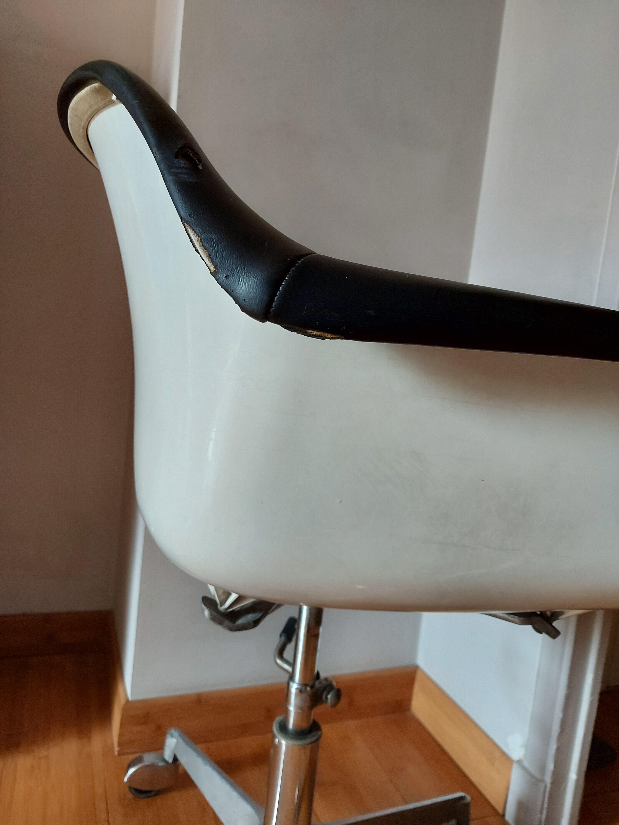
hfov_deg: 56.8
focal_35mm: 24
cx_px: 310
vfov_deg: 71.6
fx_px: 572
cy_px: 412
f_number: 1.8
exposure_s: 1/100
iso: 160
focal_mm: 5.23
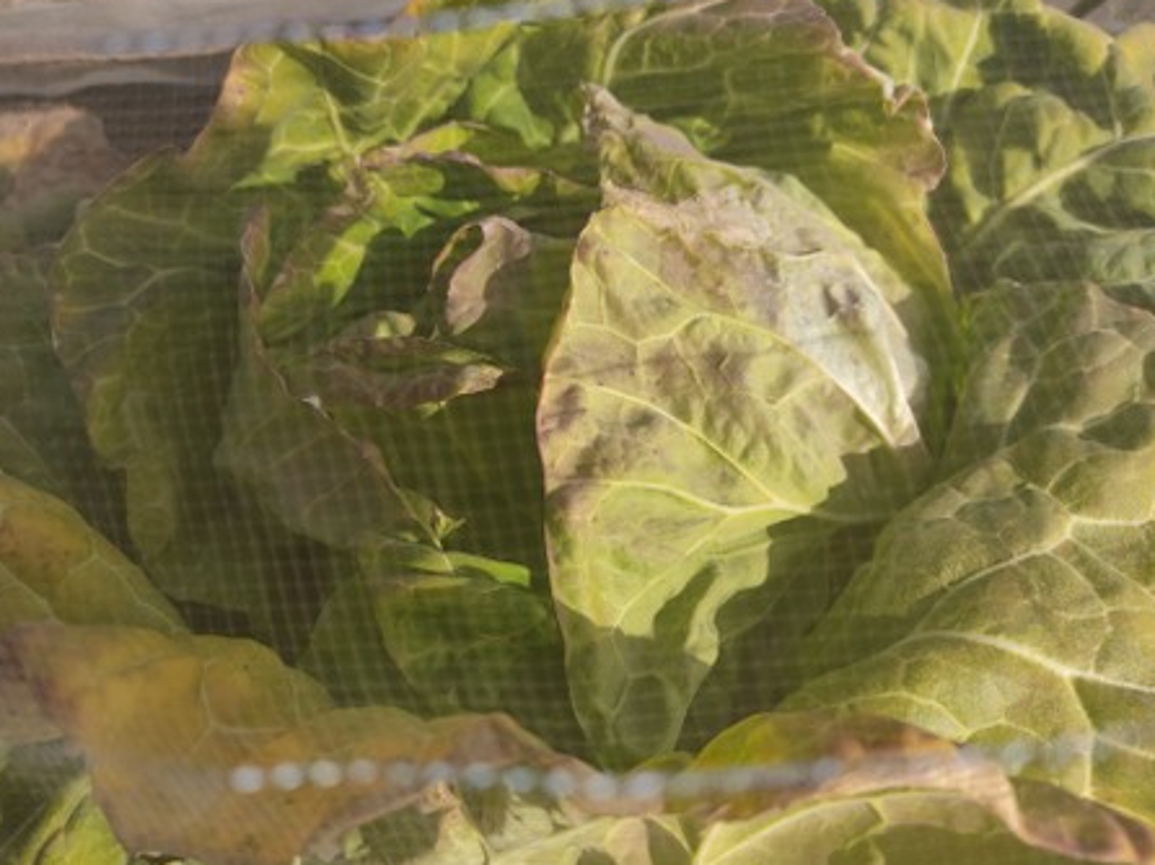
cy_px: 427
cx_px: 562
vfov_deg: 49.7
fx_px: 934
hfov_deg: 63.5
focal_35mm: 28
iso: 100
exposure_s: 1/840
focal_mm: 4.74
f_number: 1.79
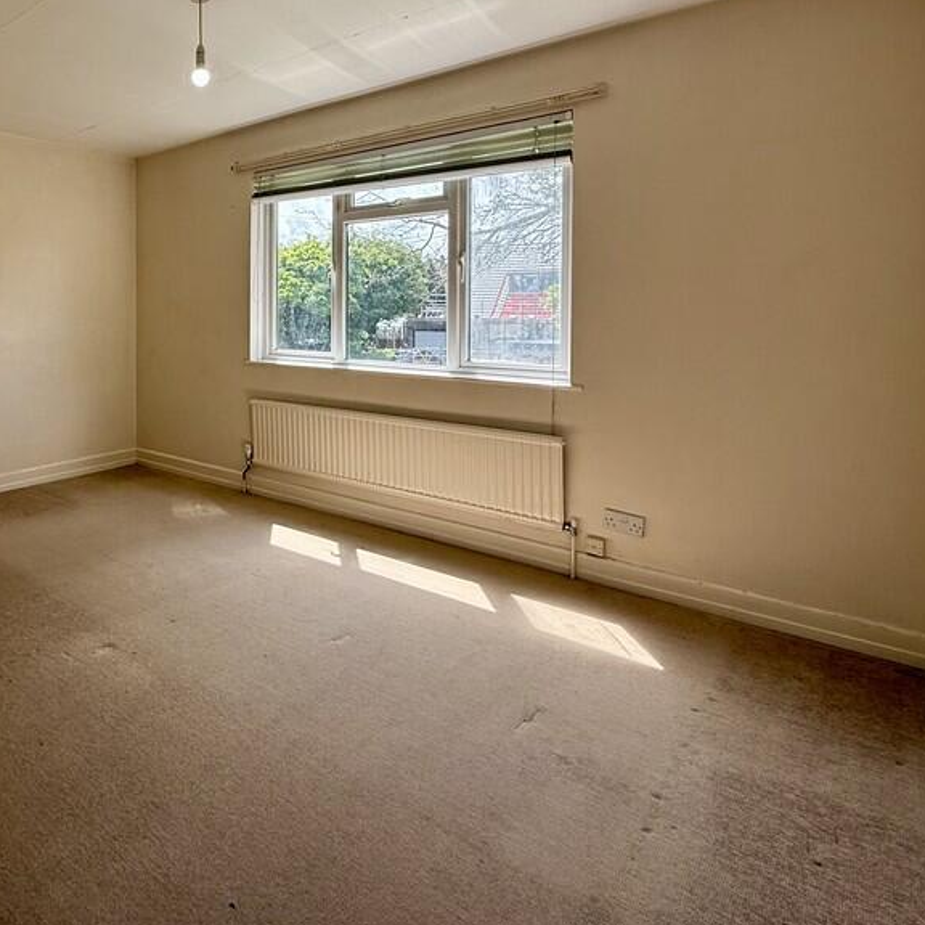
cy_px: 318
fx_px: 665
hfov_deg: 62.7
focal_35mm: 22
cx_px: 164
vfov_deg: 67.9
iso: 64
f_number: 2.2
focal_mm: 2.22
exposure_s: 1/279
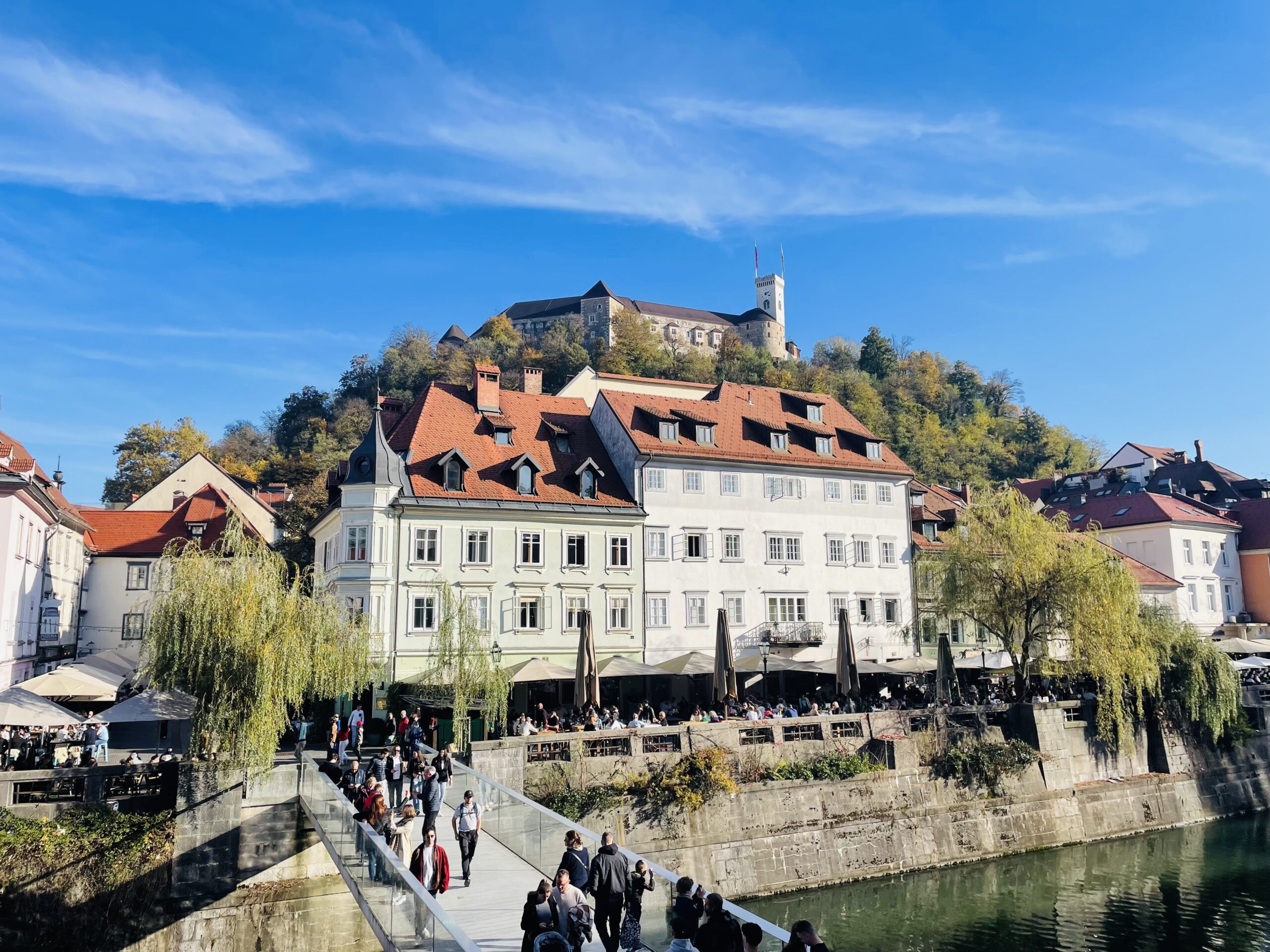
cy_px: 476
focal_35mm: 26
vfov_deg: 53.1
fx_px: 954
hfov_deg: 67.3
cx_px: 635
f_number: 1.6
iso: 32
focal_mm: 4.2
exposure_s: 1/3040
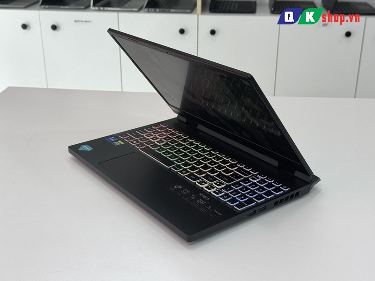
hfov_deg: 39.7
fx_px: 520
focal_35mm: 48
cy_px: 140
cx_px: 188
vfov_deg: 30.3
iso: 50
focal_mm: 6.76
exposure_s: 1/133
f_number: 1.78
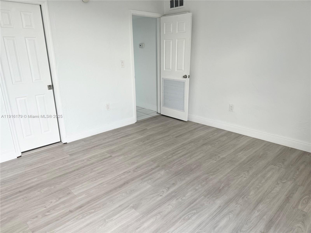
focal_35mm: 24
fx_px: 216
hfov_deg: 71.6
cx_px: 156
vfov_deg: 56.8
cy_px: 116
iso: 125
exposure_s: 1/121
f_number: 1.78
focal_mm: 6.76
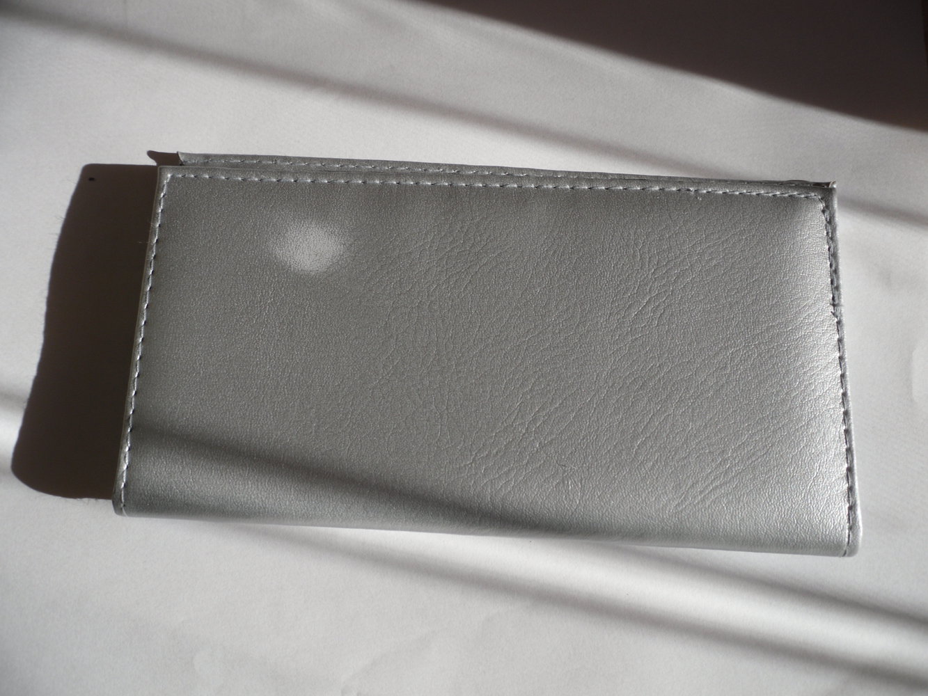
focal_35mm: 45
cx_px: 464
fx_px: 1206
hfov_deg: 42.1
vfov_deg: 32.2
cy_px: 348
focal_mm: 6.3
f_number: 8.2
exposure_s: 1/76
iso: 80
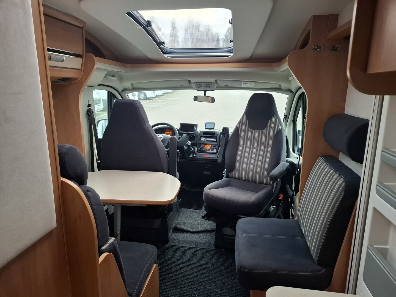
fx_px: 263
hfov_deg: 73.9
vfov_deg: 58.9
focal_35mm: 23
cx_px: 198
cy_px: 148
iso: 250
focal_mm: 5.54
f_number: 1.8
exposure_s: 1/33
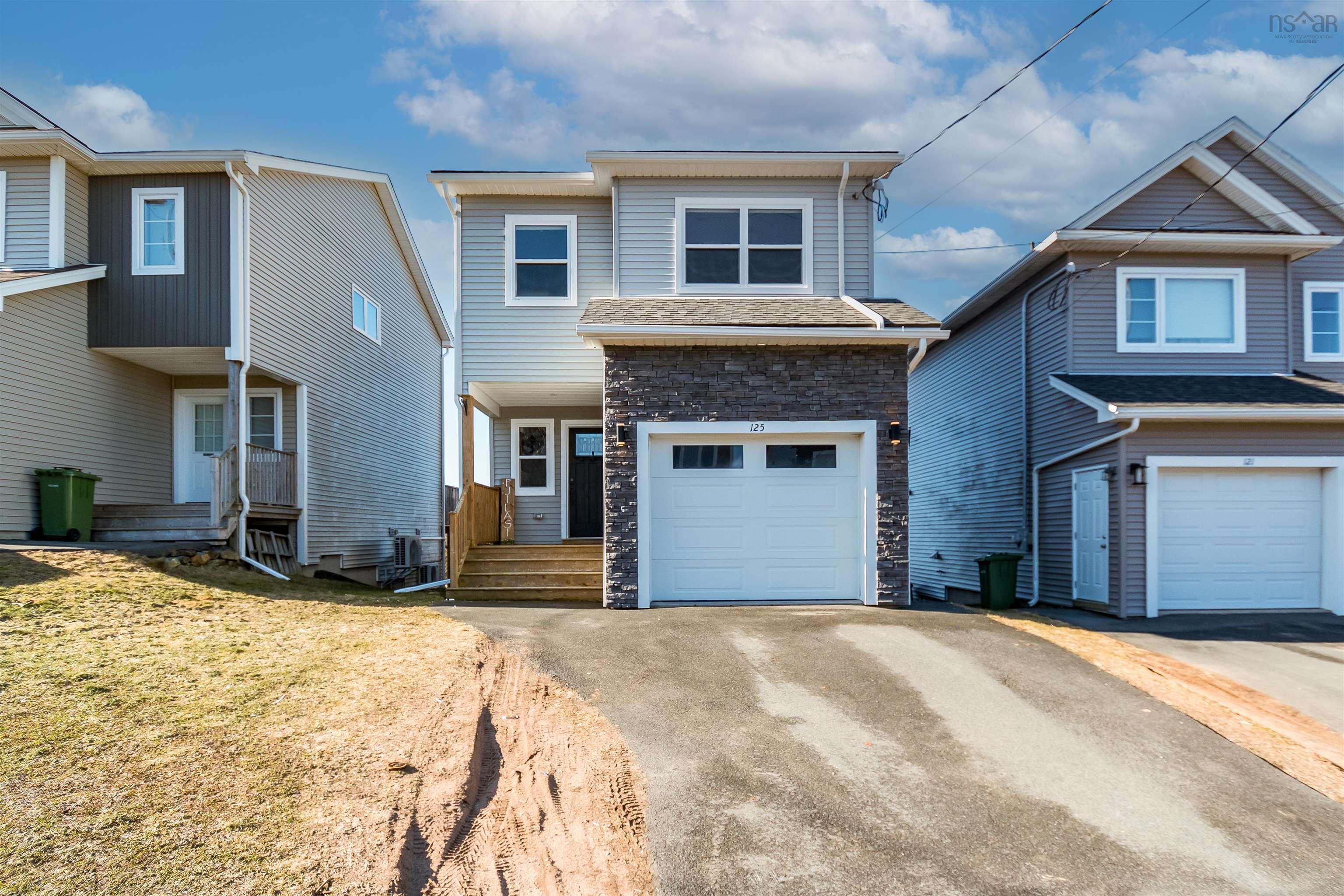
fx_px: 1344
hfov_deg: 53.1
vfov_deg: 36.9
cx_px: 672
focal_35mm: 36
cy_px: 448
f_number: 5.6
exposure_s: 1/1250
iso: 400
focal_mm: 24
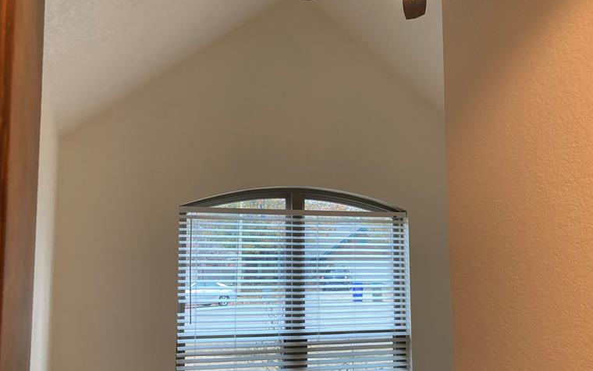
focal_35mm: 40
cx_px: 300
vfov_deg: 32.0
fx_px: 646
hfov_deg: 49.3
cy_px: 210
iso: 80
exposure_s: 1/60
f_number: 1.8
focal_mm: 3.99
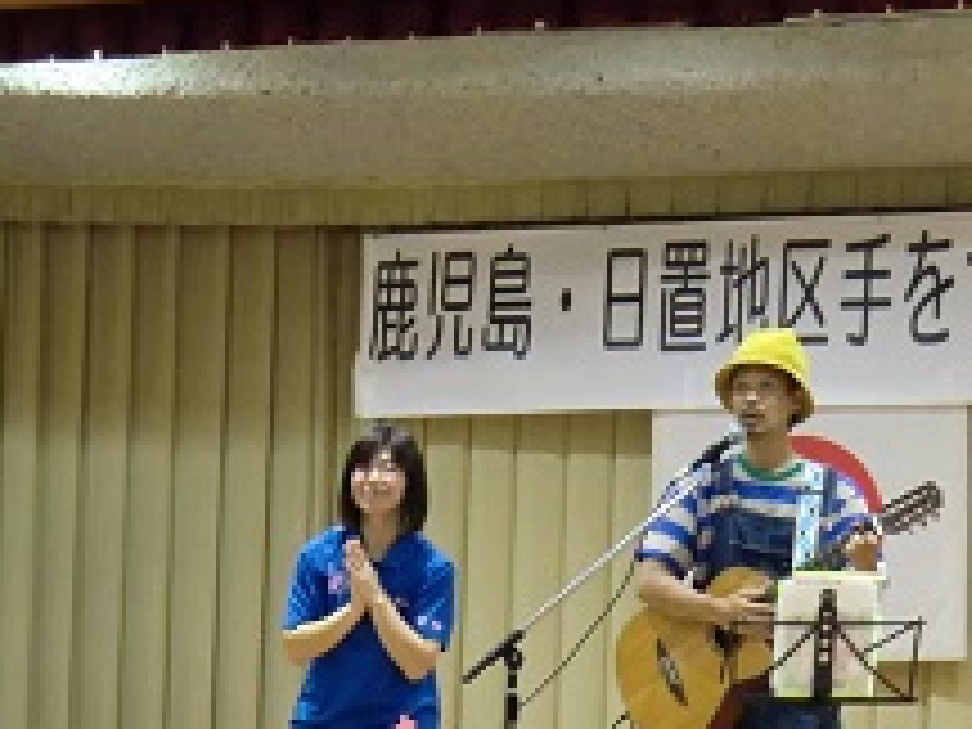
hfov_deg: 13.9
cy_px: 540
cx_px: 720
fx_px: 3959
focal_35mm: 141
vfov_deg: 10.5
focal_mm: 13.6
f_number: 4.6
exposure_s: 1/20
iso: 800
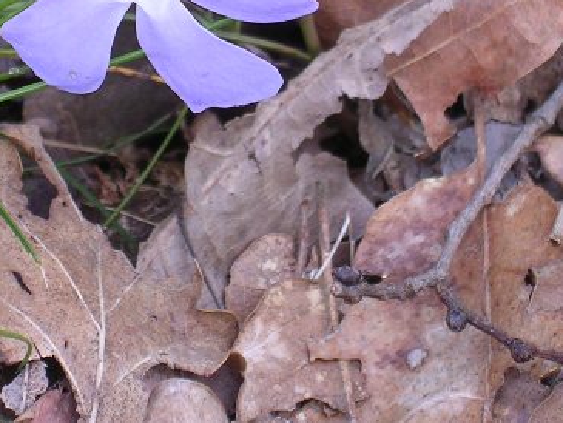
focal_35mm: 242
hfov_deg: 8.2
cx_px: 194
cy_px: 12
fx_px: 3937
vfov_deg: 6.1
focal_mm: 17.4
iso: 100
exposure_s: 1/25.1
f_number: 4.9
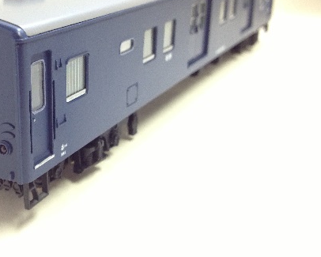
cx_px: 76
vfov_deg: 27.6
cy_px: 111
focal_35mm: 55
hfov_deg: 33.4
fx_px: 523
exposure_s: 1/20
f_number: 2.4
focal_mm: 4.28
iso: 125
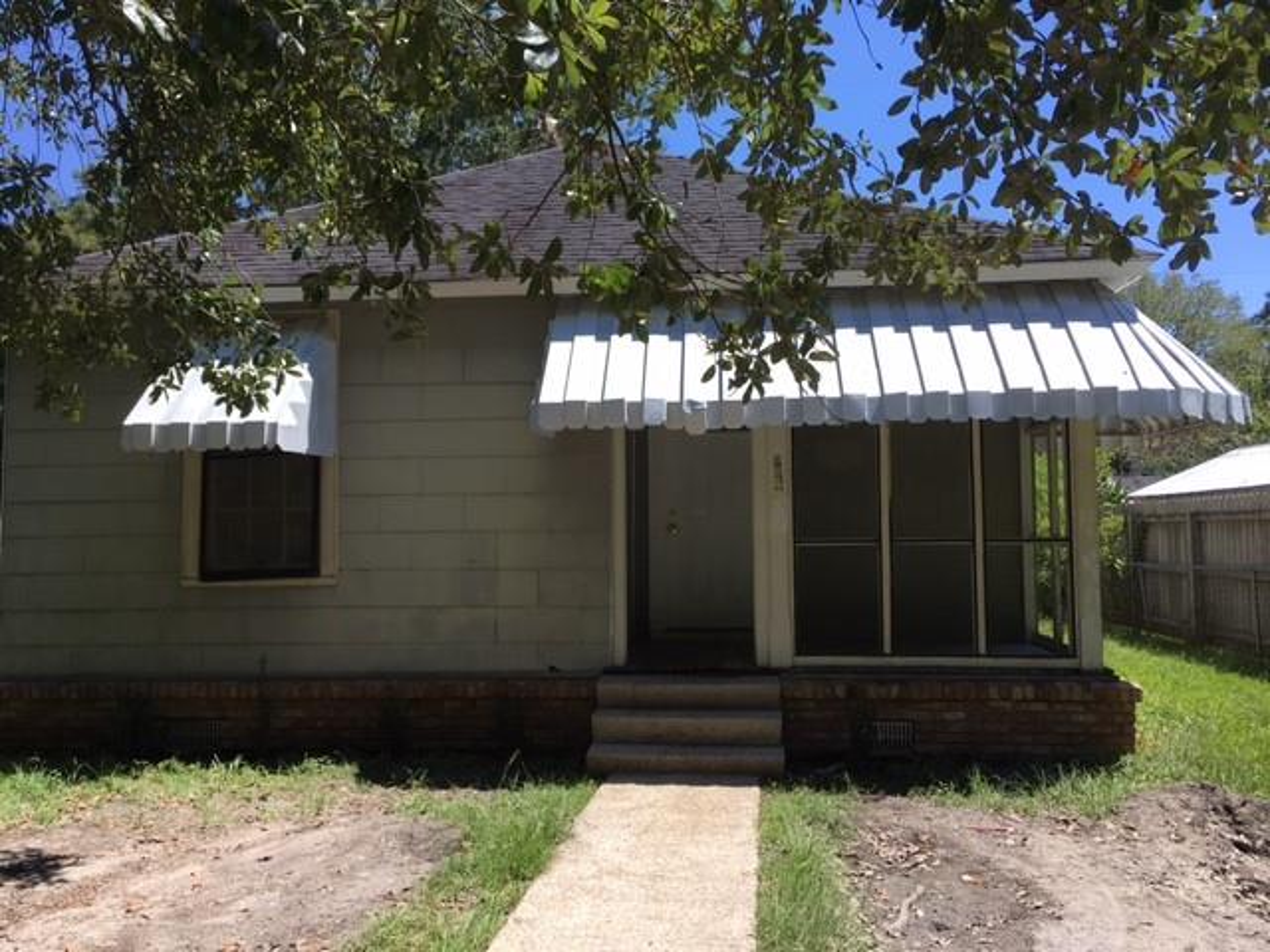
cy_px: 476
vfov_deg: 48.2
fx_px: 1064
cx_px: 635
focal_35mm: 29
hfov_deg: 61.7
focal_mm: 4.15
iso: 25
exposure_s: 1/884
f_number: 2.2
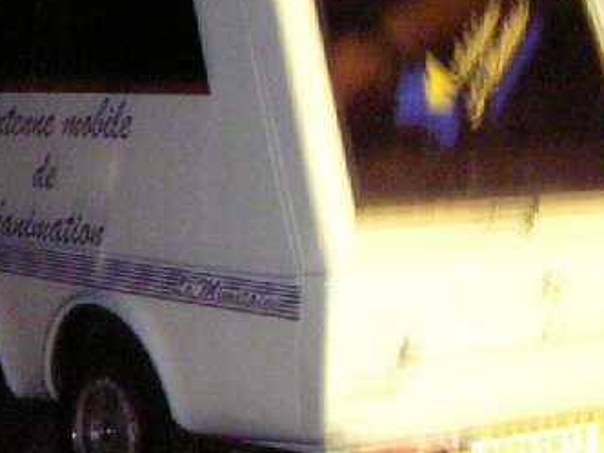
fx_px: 1937
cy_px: 191
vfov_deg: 13.3
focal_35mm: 111
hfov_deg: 17.5
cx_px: 76
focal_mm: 5.6
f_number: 2.8
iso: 273
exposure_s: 1.34
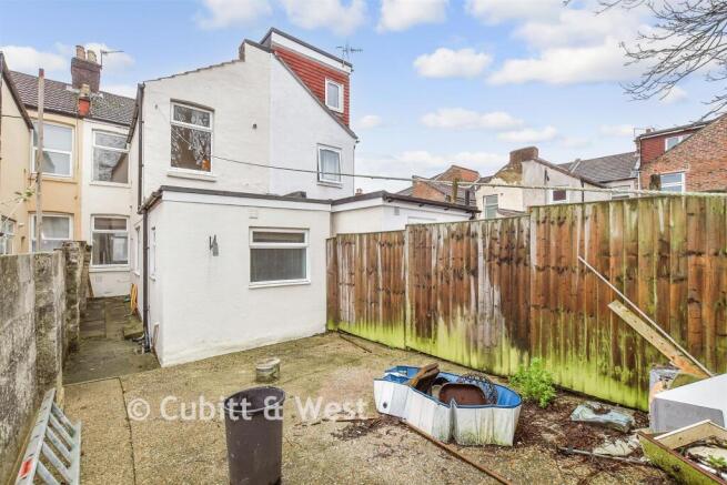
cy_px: 242
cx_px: 364
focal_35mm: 16
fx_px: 323
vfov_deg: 73.8
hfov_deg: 96.7
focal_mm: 11
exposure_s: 1/80
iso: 500
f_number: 7.1
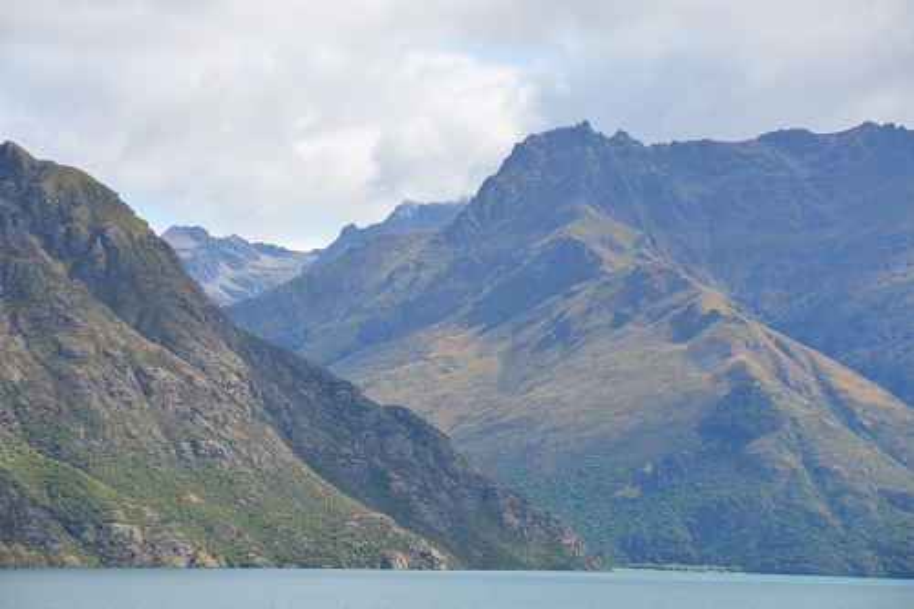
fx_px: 3617
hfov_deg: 14.4
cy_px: 304
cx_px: 457
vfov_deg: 9.6
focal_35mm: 142
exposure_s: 1/250
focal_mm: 95
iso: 100
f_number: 8
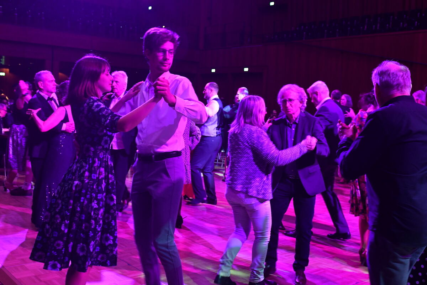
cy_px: 142
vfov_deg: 33.0
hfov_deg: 47.9
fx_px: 480
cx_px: 214
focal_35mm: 40
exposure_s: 1/60
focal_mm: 27
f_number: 4
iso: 2500
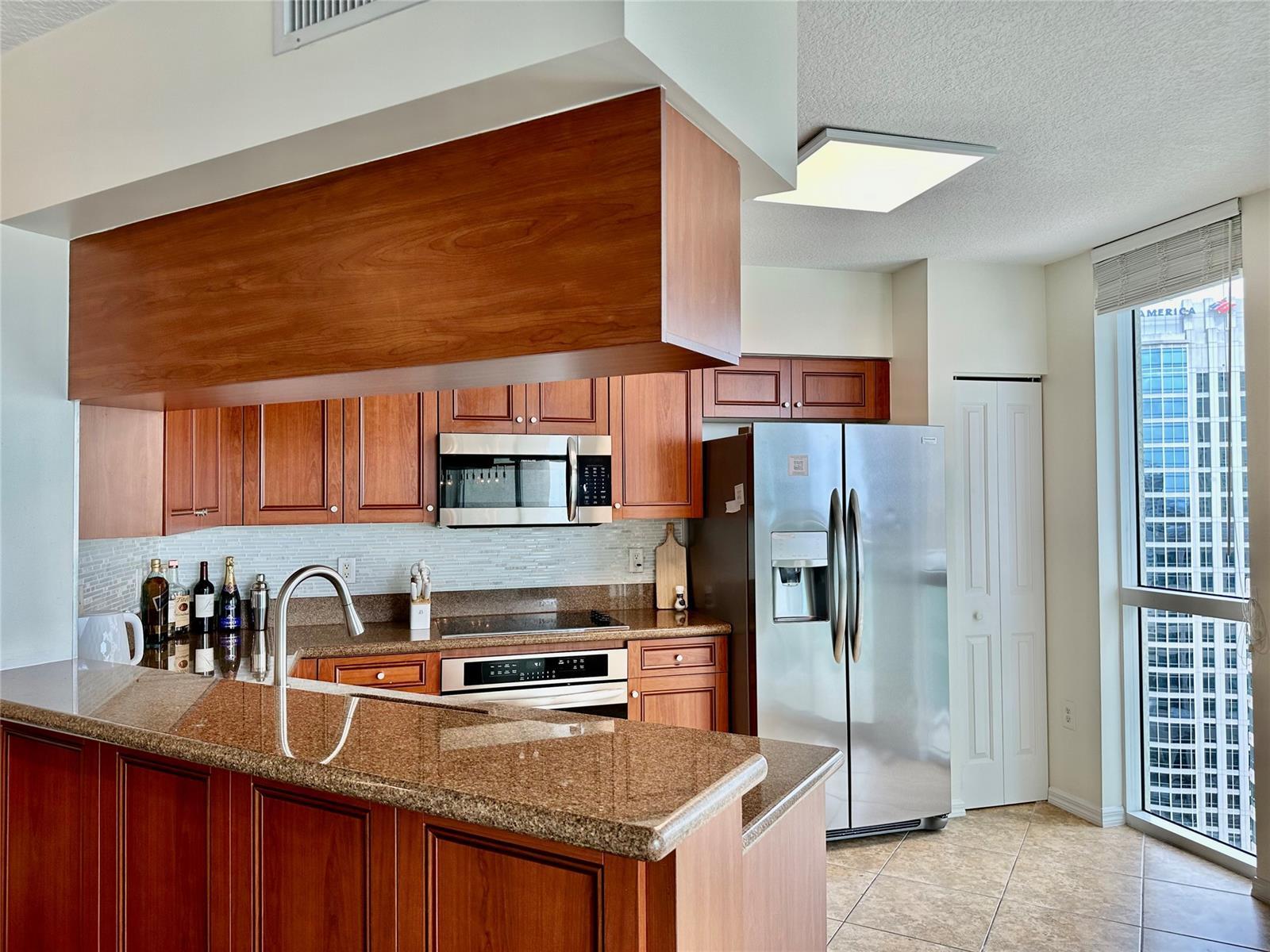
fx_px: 881
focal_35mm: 24
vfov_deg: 56.8
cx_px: 635
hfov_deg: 71.6
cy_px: 476
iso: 64
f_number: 1.78
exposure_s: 1/229
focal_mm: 6.86
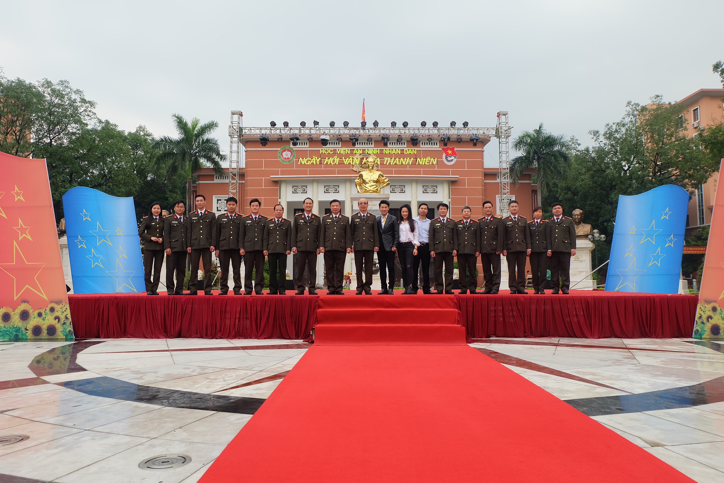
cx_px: 359
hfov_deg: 71.5
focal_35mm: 25
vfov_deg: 51.3
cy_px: 250
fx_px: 503
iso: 400
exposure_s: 1/140
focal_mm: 16
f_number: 7.1
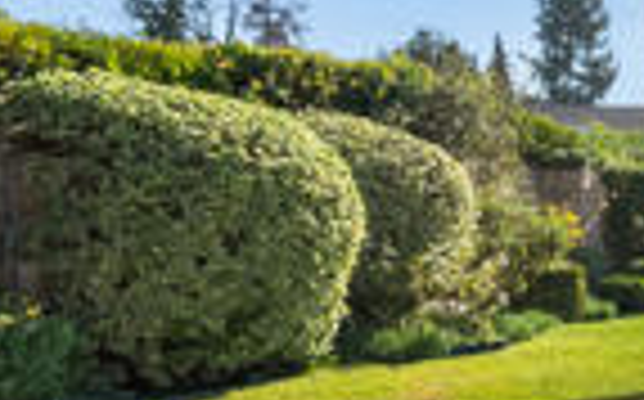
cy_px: 200
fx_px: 1122
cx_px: 1108
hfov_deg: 22.2
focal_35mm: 64
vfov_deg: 20.3
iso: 125
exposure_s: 1/400
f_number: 9
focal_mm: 14
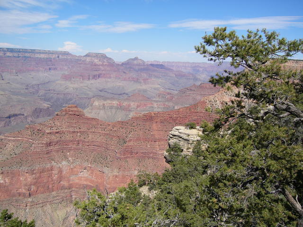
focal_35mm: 35
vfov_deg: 40.7
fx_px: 306
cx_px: 152
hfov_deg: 52.6
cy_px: 114
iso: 50
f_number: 8
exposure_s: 1/200
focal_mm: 5.8
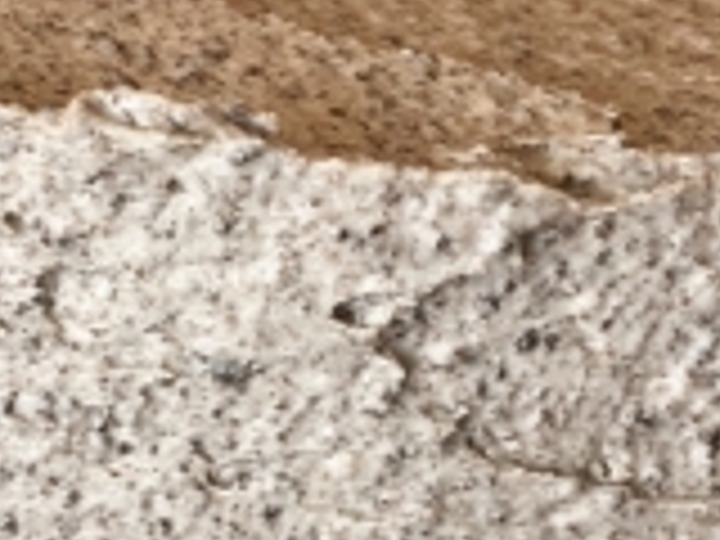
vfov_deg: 12.7
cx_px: 189
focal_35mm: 116
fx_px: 2413
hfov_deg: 16.9
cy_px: 504
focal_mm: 4.15
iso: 32
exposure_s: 1/60
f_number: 2.2
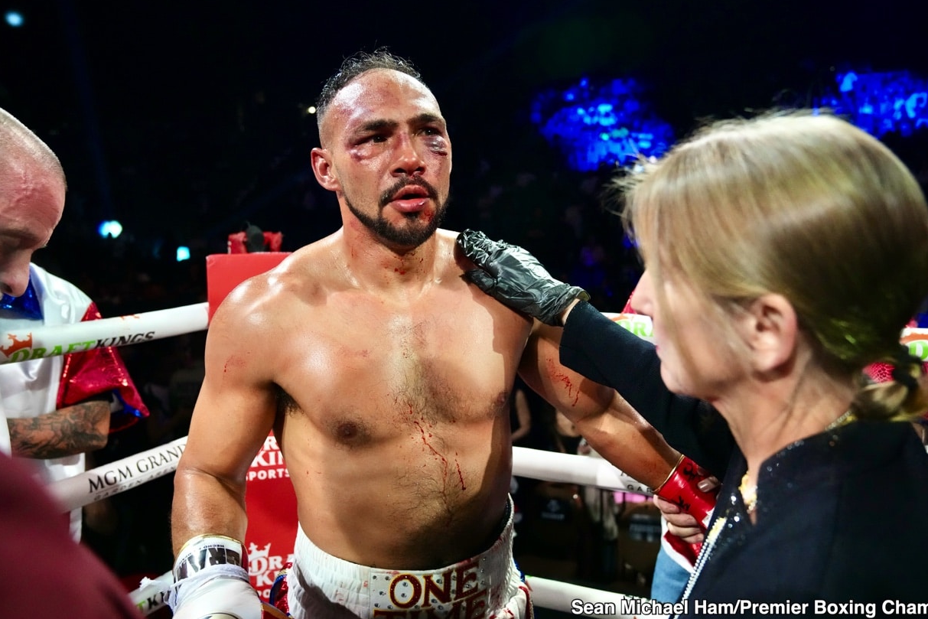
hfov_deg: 61.9
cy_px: 290
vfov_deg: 43.6
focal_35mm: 30
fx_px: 773
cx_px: 493
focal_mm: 28
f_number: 4
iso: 10000
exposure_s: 1/1000
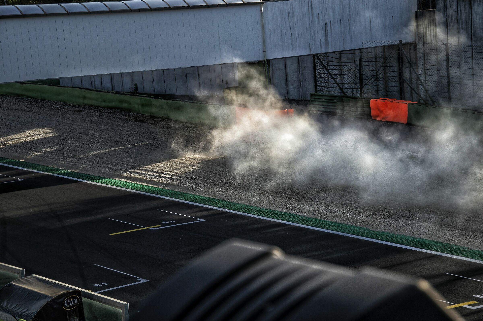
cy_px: 160
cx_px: 242
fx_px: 1247
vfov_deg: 14.7
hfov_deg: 21.9
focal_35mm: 93
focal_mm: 62
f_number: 6.3
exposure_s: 1/400
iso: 100
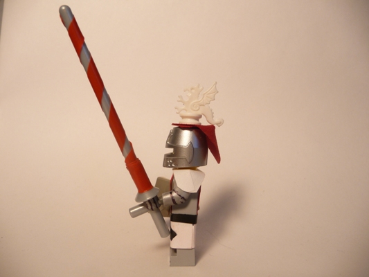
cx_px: 184
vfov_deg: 49.8
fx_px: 299
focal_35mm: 28
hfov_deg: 63.4
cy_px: 138
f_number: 3.3
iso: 100
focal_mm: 4.7
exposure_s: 1/30
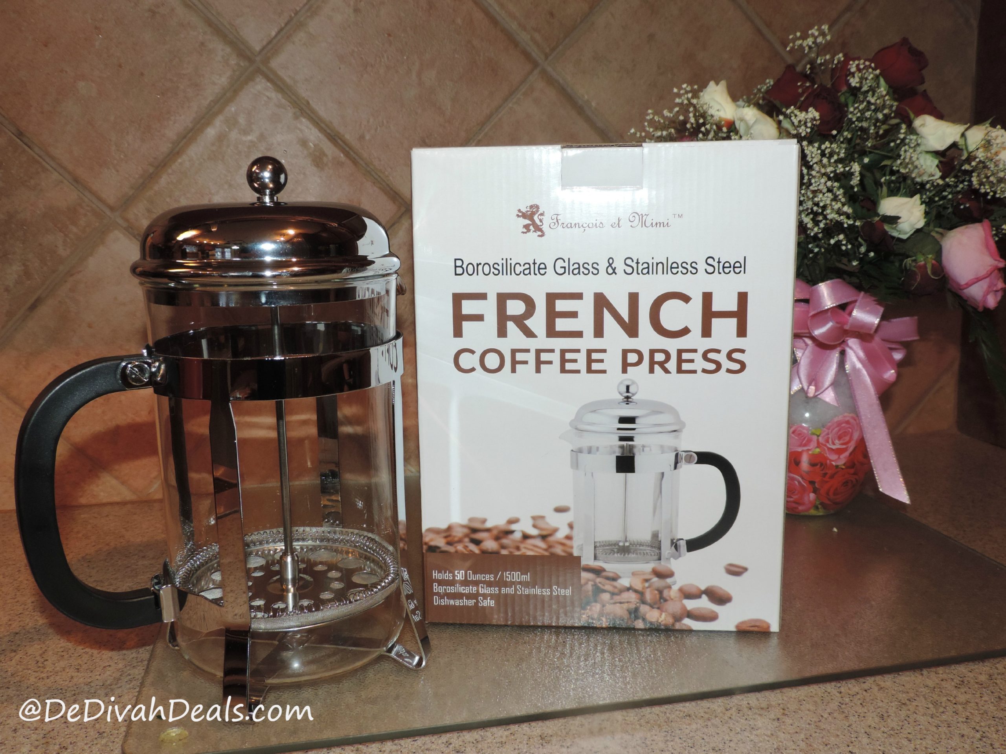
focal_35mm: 33
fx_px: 959
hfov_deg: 55.4
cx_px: 503
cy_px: 377
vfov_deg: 42.9
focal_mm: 5.8
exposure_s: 1/30
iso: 200
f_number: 3.2
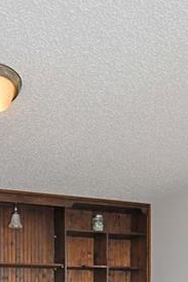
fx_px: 329
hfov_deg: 30.7
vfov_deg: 38.5
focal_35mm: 42
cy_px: 309
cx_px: 24
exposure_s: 1/160
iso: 1250
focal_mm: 15
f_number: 14
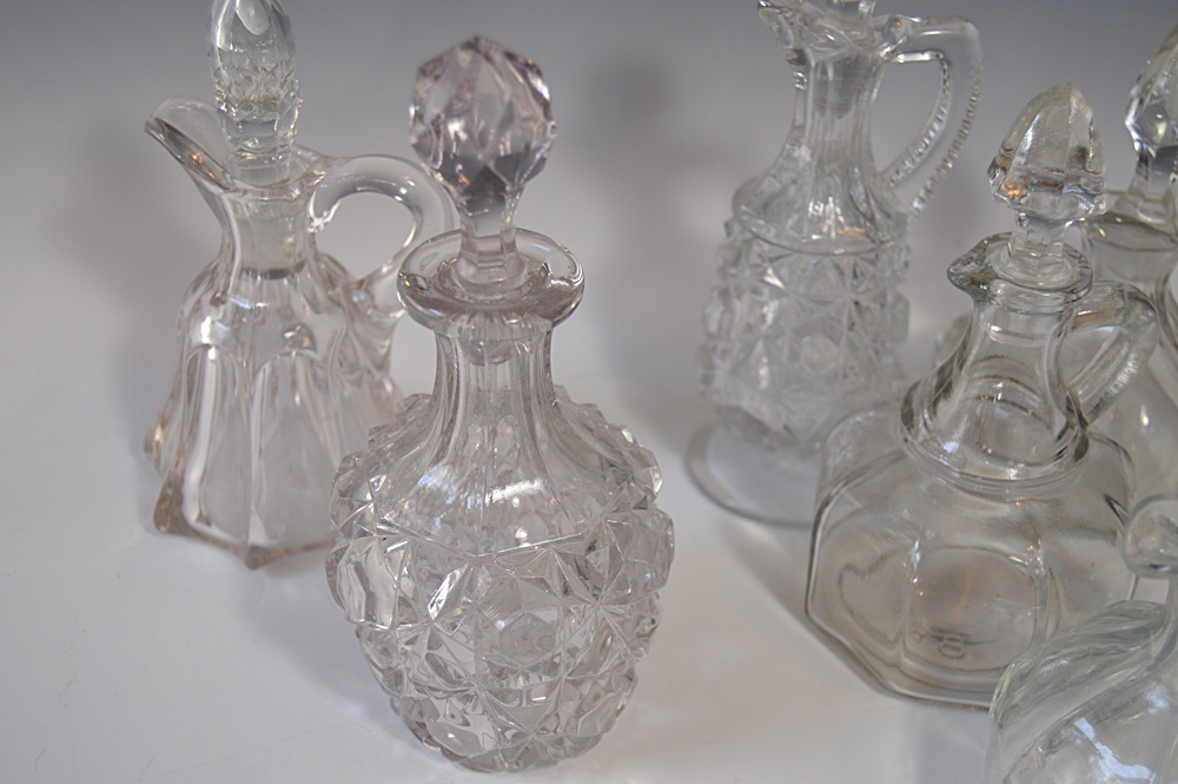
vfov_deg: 28.0
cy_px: 392
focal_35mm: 48
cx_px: 589
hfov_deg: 41.1
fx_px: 1569
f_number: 5
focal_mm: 32
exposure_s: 1/100
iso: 400
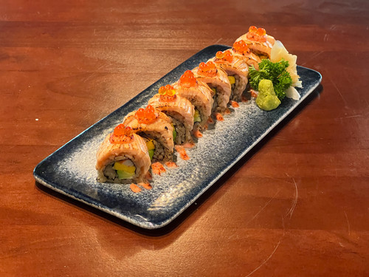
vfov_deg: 19.1
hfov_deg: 25.3
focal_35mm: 77
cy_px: 138
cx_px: 184
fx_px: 821
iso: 1000
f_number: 2.8
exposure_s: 1/30
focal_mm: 9
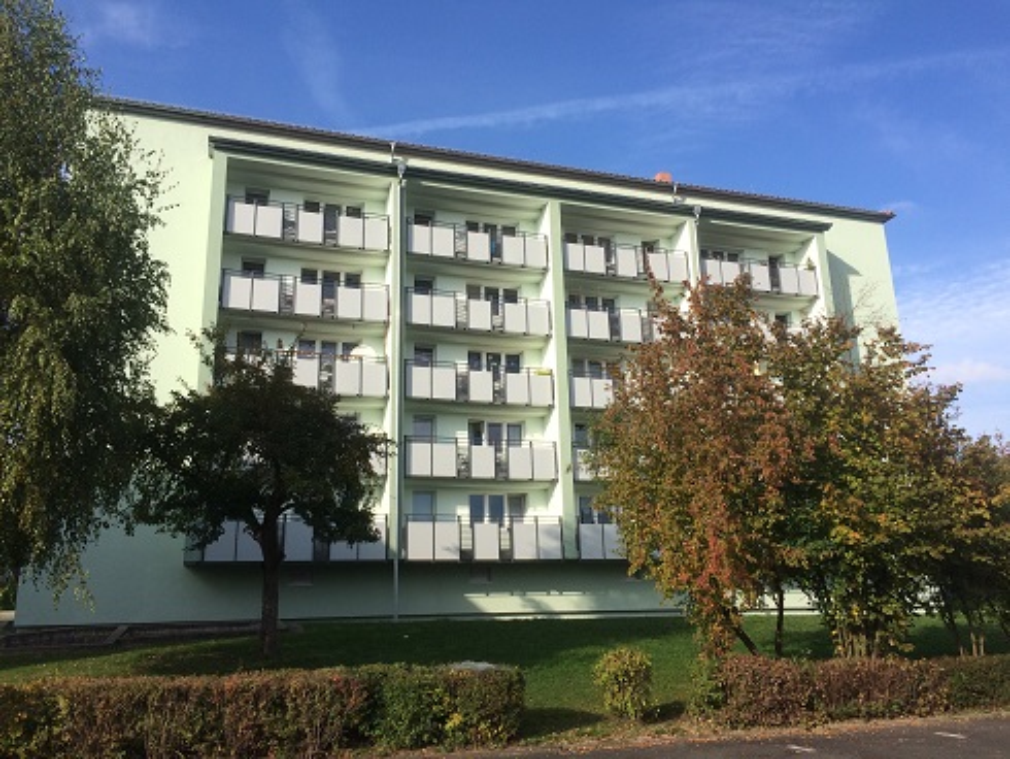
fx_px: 847
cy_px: 380
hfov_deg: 61.6
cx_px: 505
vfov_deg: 48.3
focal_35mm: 29
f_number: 2.2
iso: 32
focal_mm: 4.15
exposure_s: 1/1520
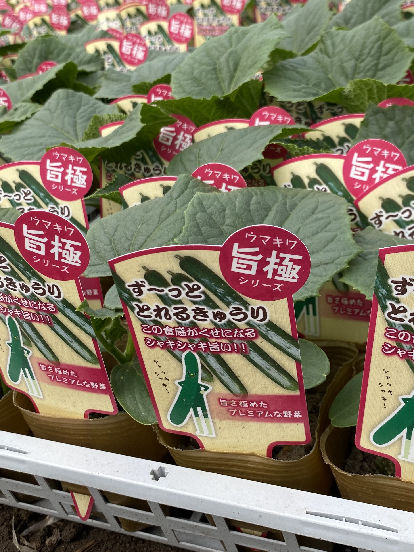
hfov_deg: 34.2
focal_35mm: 42
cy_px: 235
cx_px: 257
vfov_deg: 44.7
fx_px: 670
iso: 32
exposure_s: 1/463
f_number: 1.8
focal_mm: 4.25
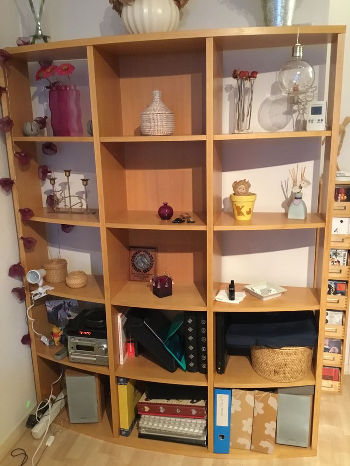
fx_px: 418
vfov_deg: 58.4
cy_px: 233
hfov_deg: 45.4
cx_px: 175
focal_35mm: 31
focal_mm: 3.3
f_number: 2.4
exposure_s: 1/17
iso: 400
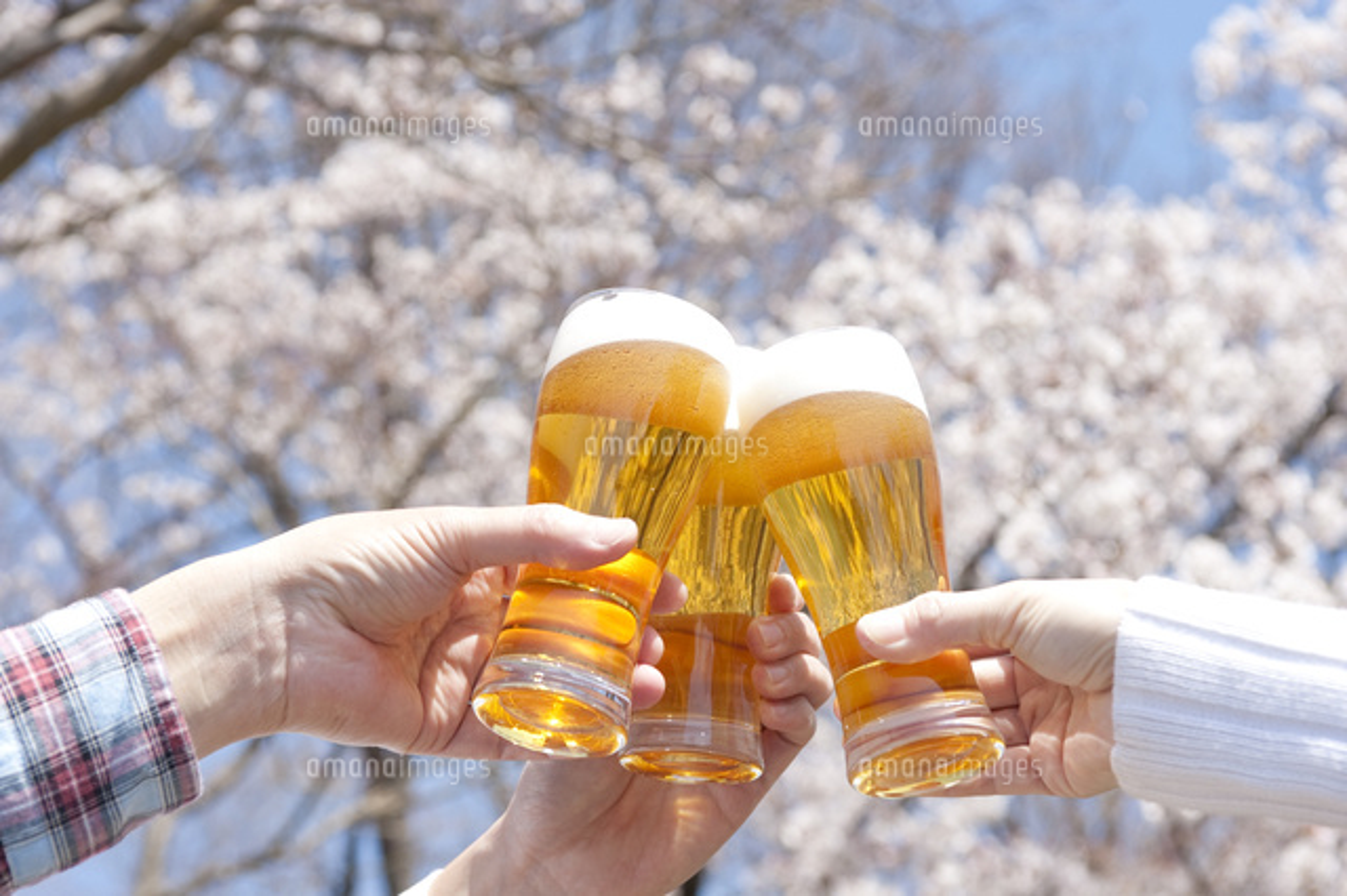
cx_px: 674
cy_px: 448
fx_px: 2431
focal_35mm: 65
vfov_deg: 20.9
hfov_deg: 31.0
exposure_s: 1/500
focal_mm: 65
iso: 200
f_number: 7.1
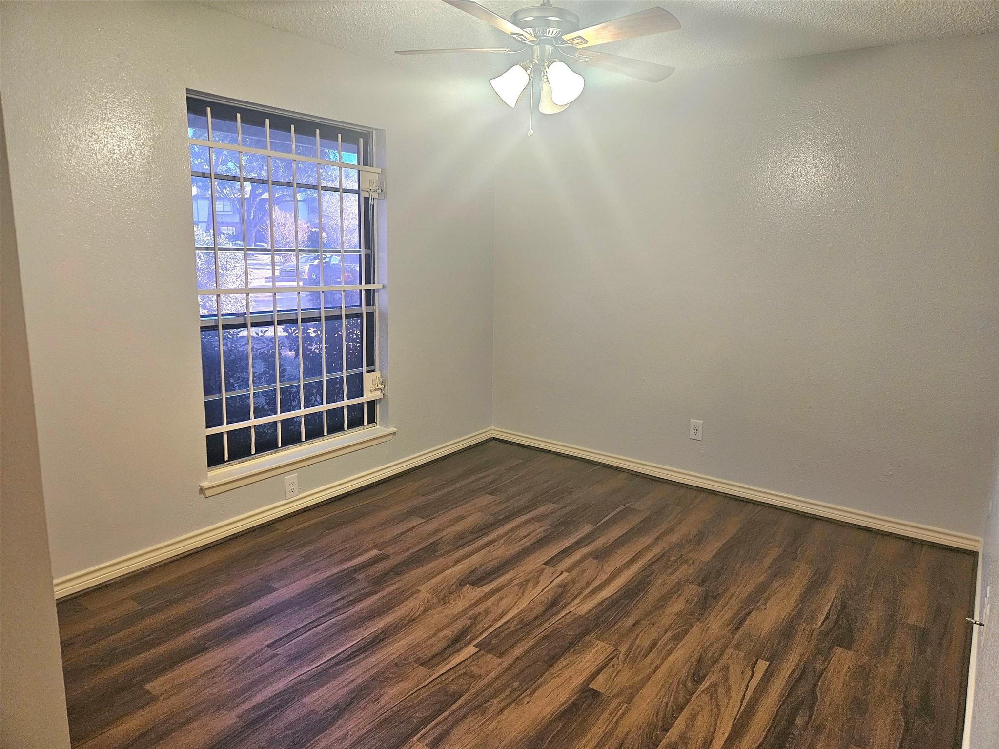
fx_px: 664
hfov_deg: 73.9
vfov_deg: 58.9
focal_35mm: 23
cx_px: 500
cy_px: 374
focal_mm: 5.4
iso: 500
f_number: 1.8
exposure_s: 1/120
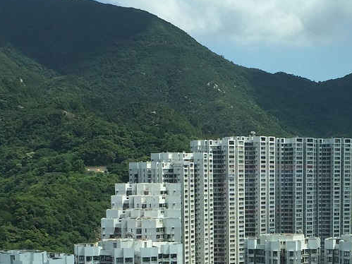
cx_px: 265
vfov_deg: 15.4
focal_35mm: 93
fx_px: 945
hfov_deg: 20.9
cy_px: 306
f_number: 2.2
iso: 32
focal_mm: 4.15
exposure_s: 1/1163
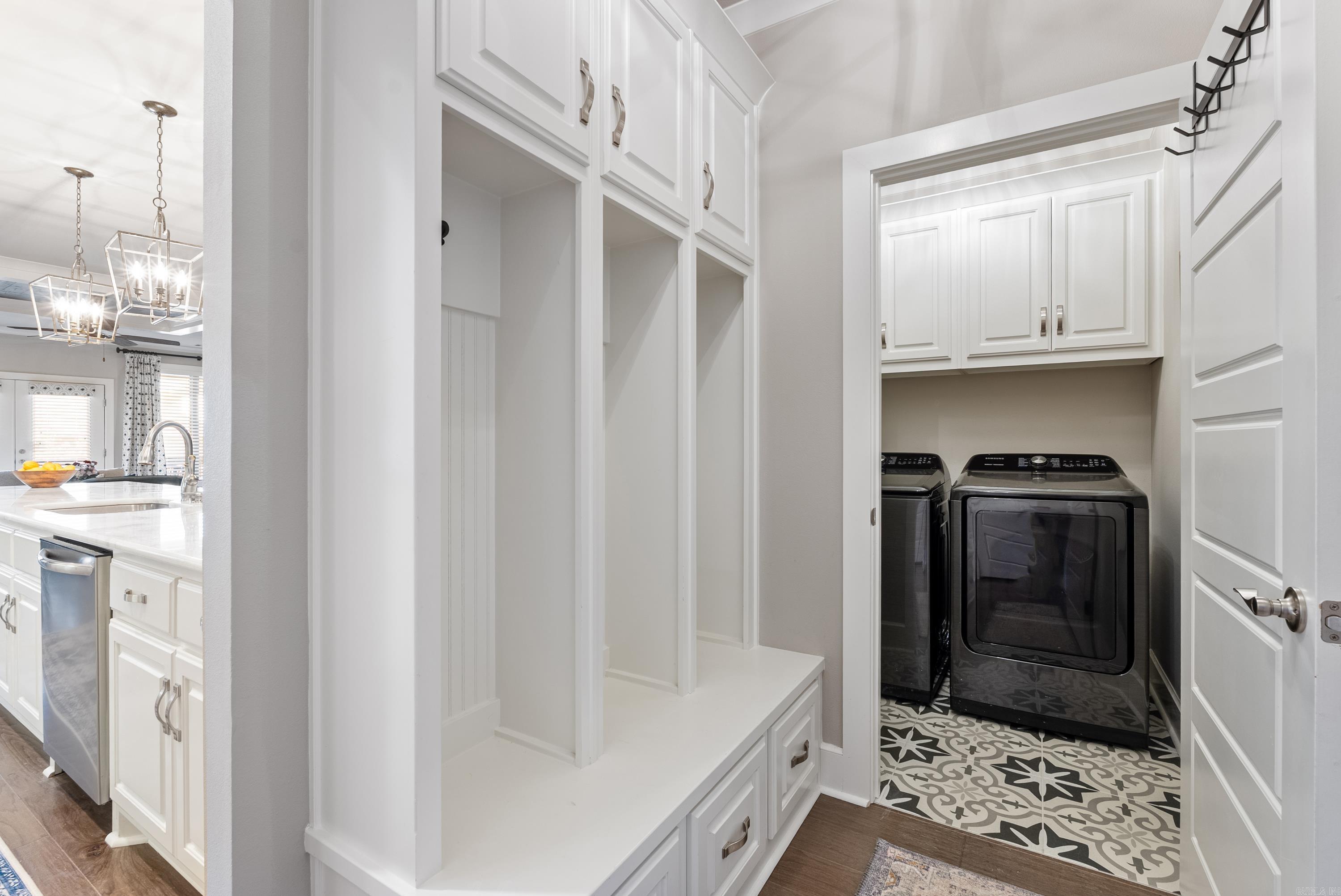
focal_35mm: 16
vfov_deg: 73.8
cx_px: 670
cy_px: 448
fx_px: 596
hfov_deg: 96.7
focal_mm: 16
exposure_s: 1.3
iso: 250
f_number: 9
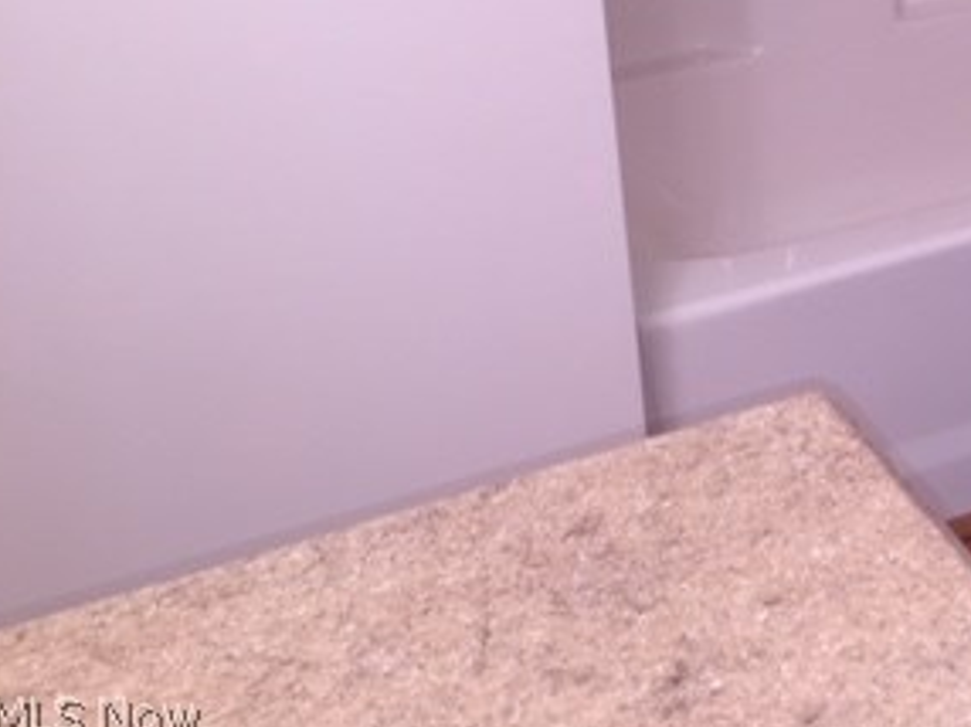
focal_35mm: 65
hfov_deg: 27.4
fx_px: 1822
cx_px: 1063
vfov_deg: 21.4
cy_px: -65
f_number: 2.2
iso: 32
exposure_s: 1/32
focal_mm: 4.15
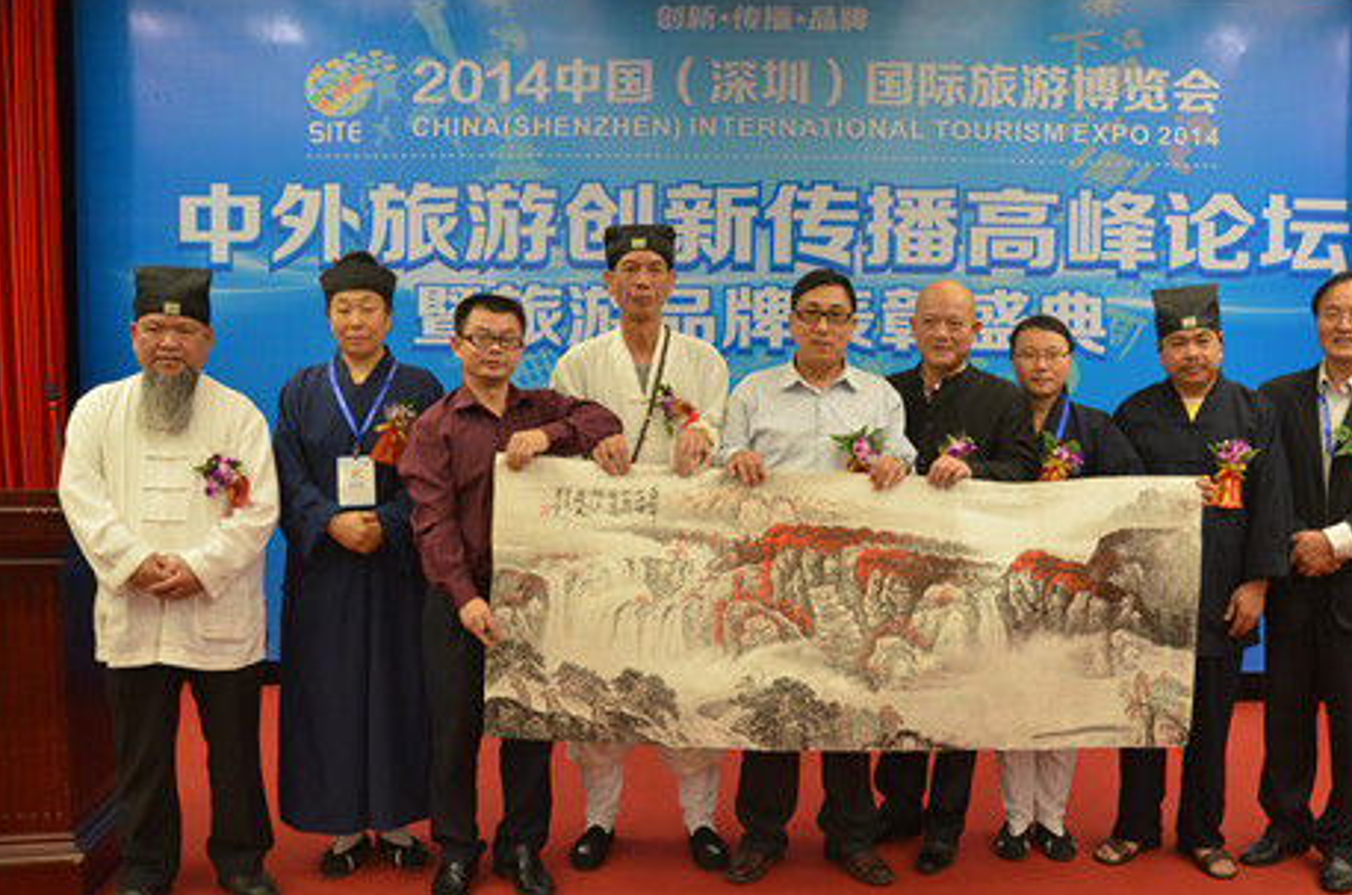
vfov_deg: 42.6
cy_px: 452
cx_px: 785
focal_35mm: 31
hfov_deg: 60.7
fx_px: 1146
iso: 2000
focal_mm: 17
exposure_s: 1/200
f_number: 2.8
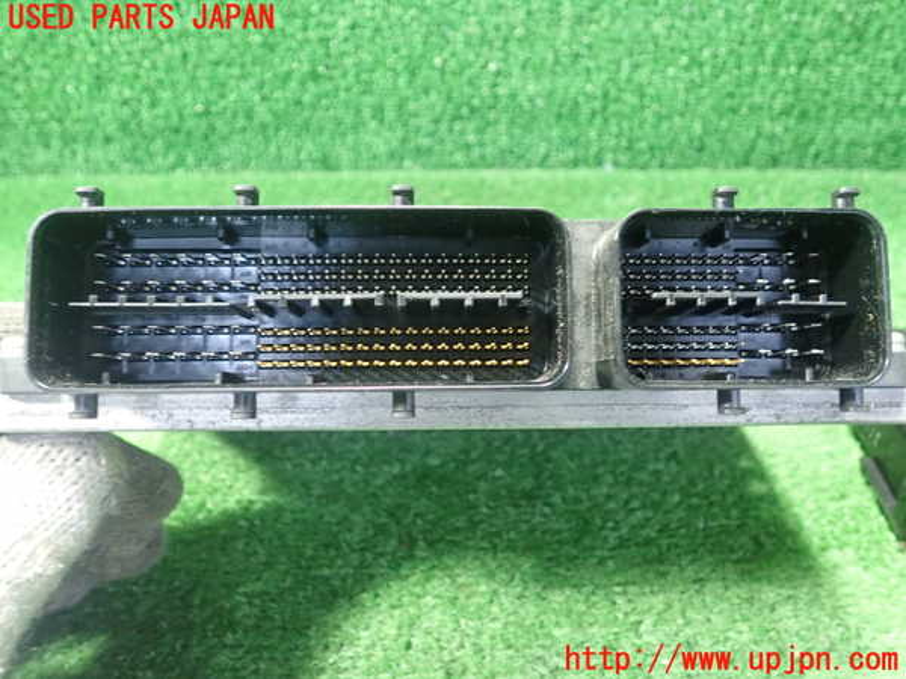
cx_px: 453
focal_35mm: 30
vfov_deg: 46.8
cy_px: 340
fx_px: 785
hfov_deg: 60.0
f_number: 2.3
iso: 800
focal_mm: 5.5
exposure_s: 1/40
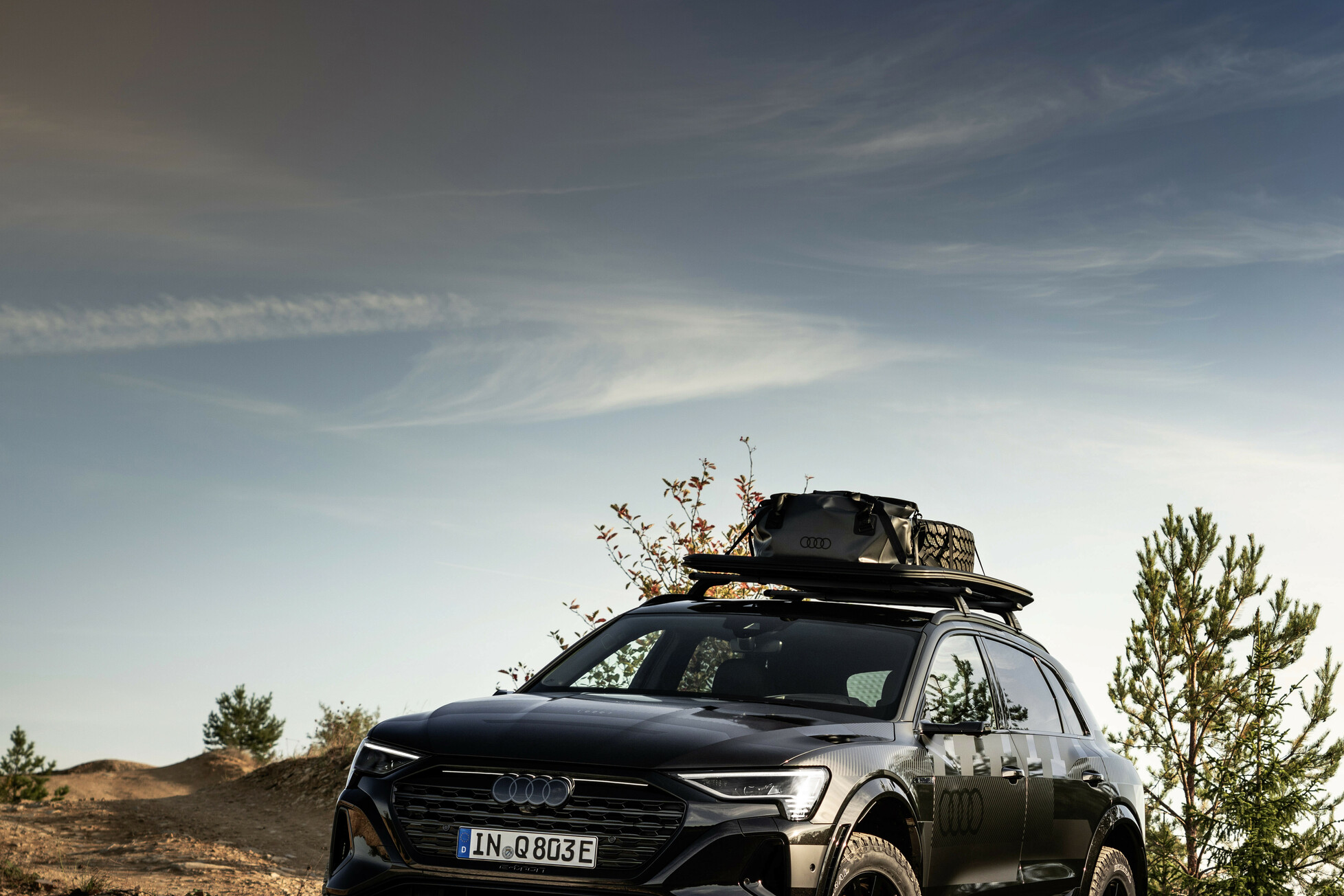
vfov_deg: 12.1
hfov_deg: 18.0
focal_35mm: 113
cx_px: 1046
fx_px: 4218
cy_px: 754
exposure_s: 1/125
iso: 125
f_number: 5.6
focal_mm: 63
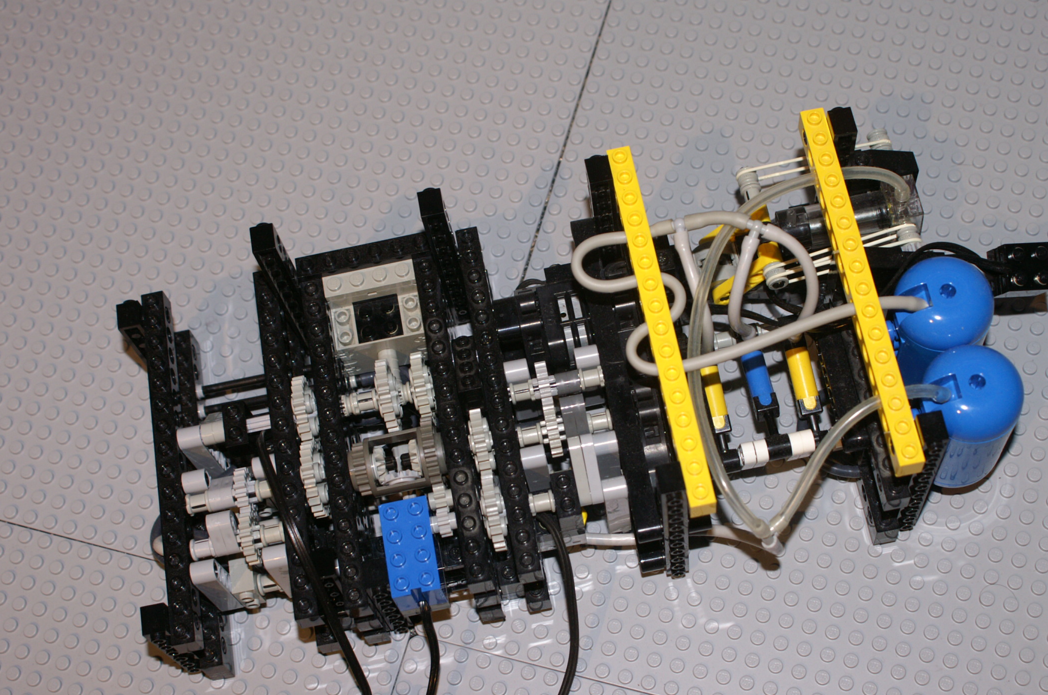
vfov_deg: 23.9
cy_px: 362
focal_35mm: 57
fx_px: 1643
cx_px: 563
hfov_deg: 35.4
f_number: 5.6
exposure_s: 1/60
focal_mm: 35
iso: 400
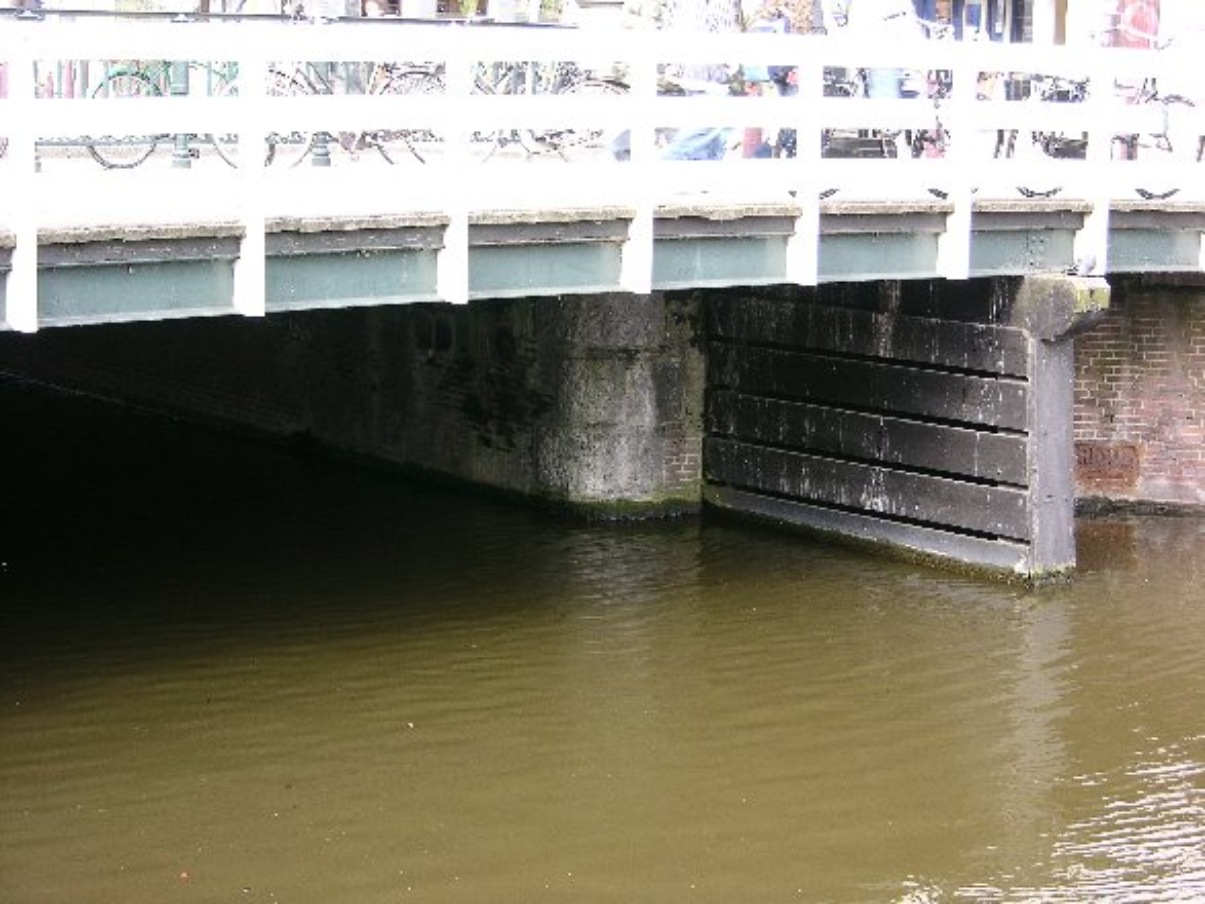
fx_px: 2854
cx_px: 602
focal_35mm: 82
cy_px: 452
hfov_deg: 23.8
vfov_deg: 18.0
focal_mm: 21
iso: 50
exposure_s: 1/39.7
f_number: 3.5
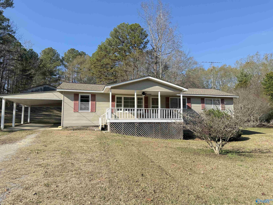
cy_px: 102
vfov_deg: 56.8
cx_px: 136
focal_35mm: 24
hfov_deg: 71.6
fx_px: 189
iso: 80
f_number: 1.78
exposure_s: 1/2110
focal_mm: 6.76
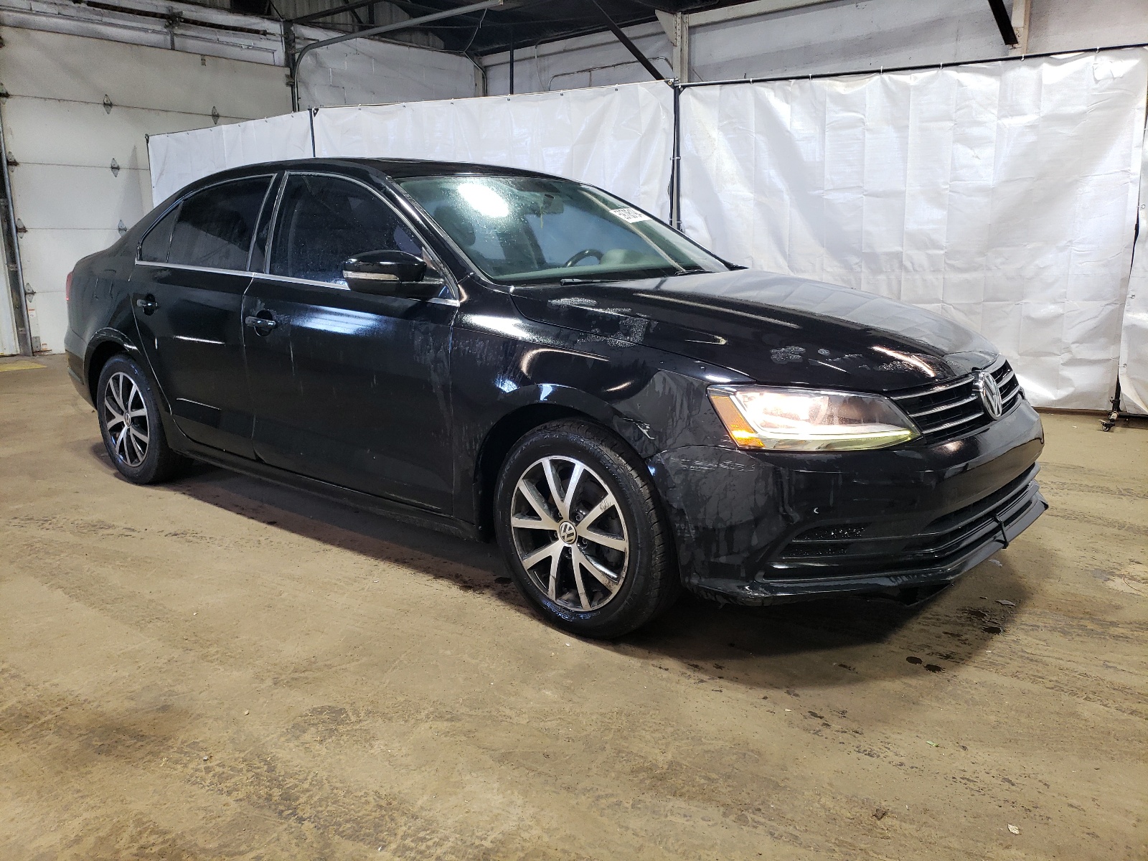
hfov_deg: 67.3
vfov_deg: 53.1
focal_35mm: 26
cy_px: 430
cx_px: 574
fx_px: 862
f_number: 1.5
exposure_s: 1/60.2
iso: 107
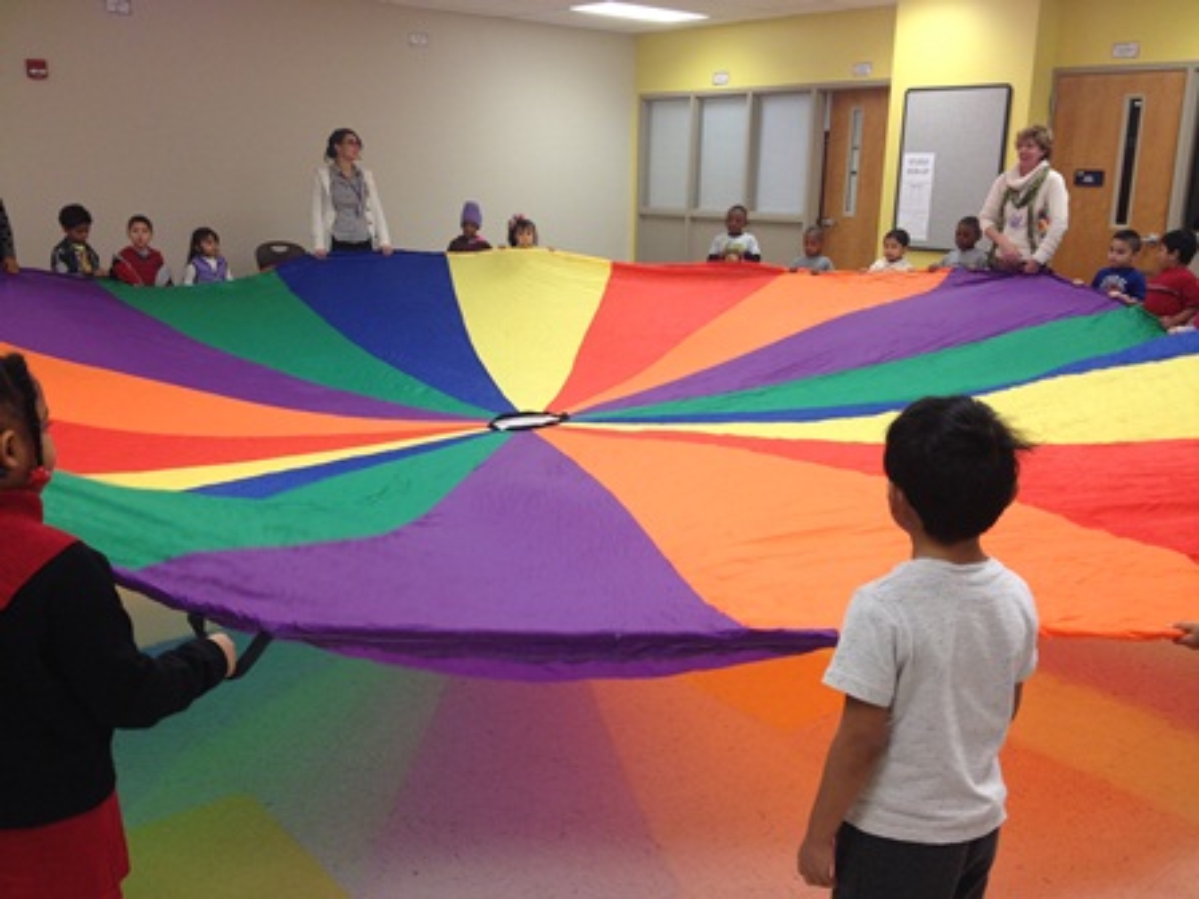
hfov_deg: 52.6
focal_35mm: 35
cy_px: 450
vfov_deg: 40.7
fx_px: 1212
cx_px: 600
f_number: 2.4
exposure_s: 1/40
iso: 64
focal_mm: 4.28
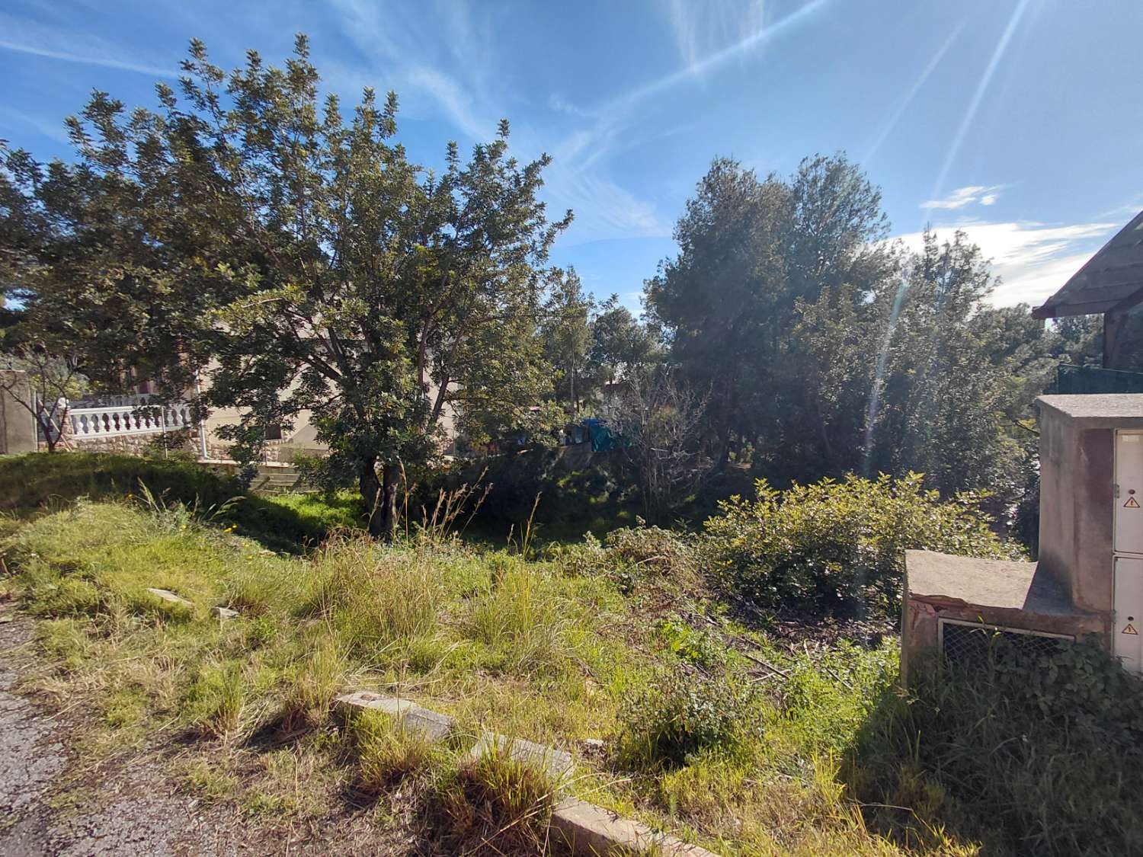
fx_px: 528
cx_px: 572
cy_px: 428
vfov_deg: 78.1
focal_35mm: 16
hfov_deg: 94.5
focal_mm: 1.64
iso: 40
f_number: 2.2
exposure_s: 1/1168
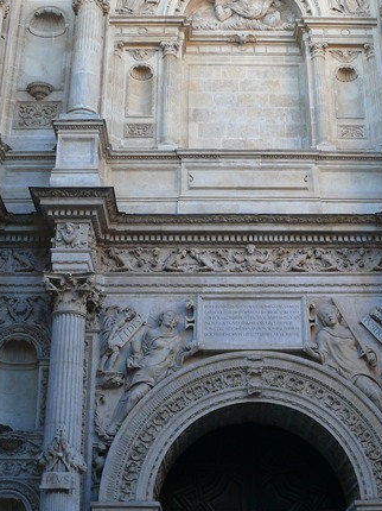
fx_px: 898
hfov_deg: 24.0
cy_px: 254
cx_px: 216
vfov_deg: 31.7
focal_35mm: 61
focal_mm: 7.4
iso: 100
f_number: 2.8
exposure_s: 1/40
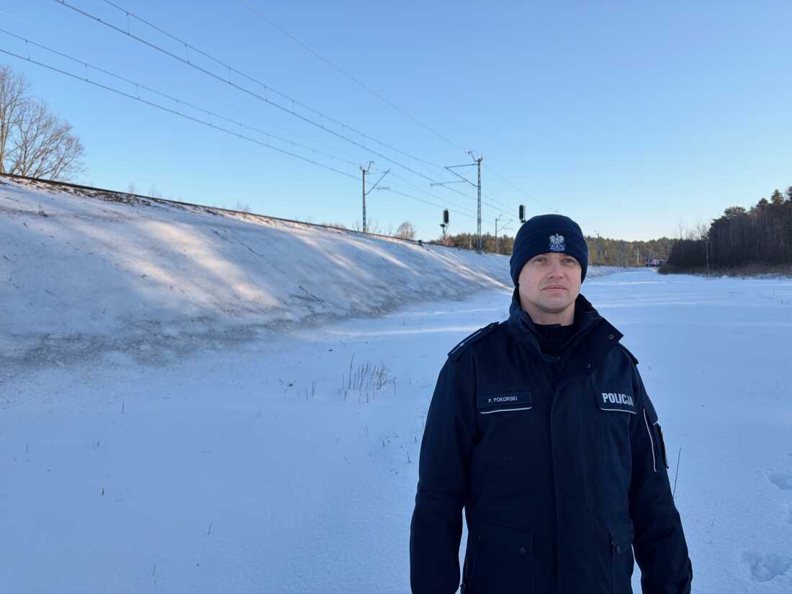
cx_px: 396
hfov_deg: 67.3
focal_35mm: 26
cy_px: 297
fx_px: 595
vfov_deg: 53.1
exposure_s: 1/1901
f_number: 1.6
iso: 50
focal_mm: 5.96
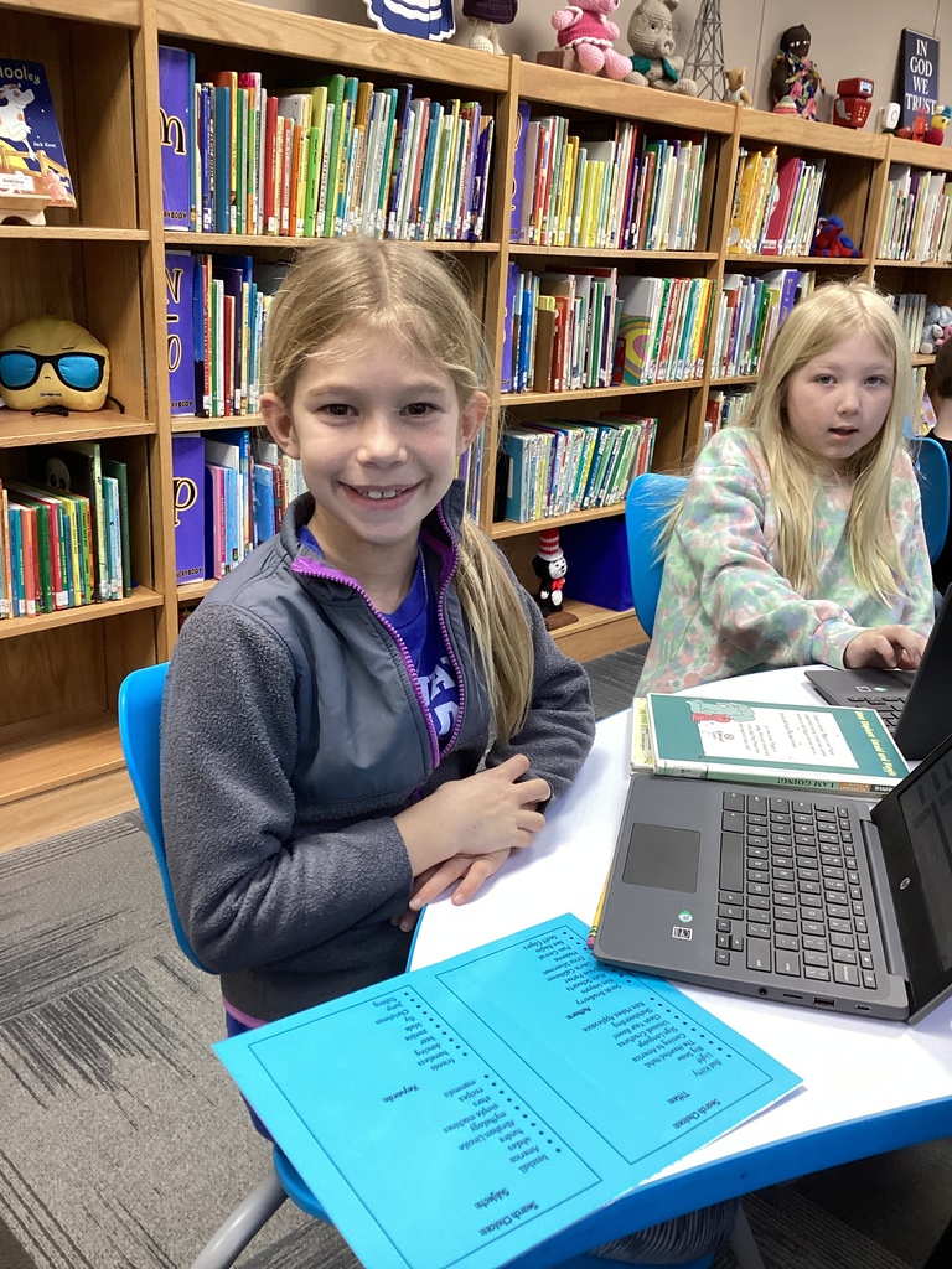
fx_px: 1137
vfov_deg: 58.4
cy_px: 634
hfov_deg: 45.4
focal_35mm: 31
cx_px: 476
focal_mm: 3.3
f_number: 2.4
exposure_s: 1/60
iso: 160
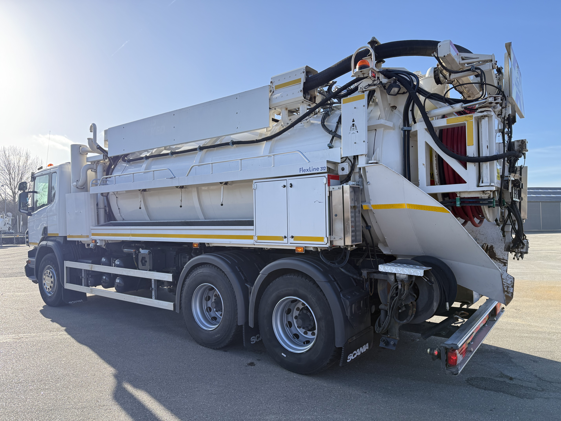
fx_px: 389
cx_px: 280
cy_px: 210
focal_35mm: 24
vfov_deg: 56.8
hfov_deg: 71.6
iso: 100
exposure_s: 1/1192
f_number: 1.78
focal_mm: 6.76
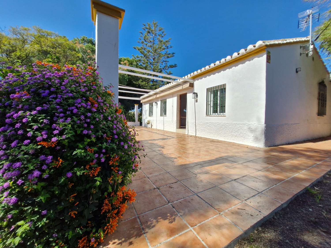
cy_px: 124
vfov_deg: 89.9
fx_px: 124
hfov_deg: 106.2
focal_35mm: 13
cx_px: 166
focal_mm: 1.74
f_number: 2.2
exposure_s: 1/1292
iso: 50
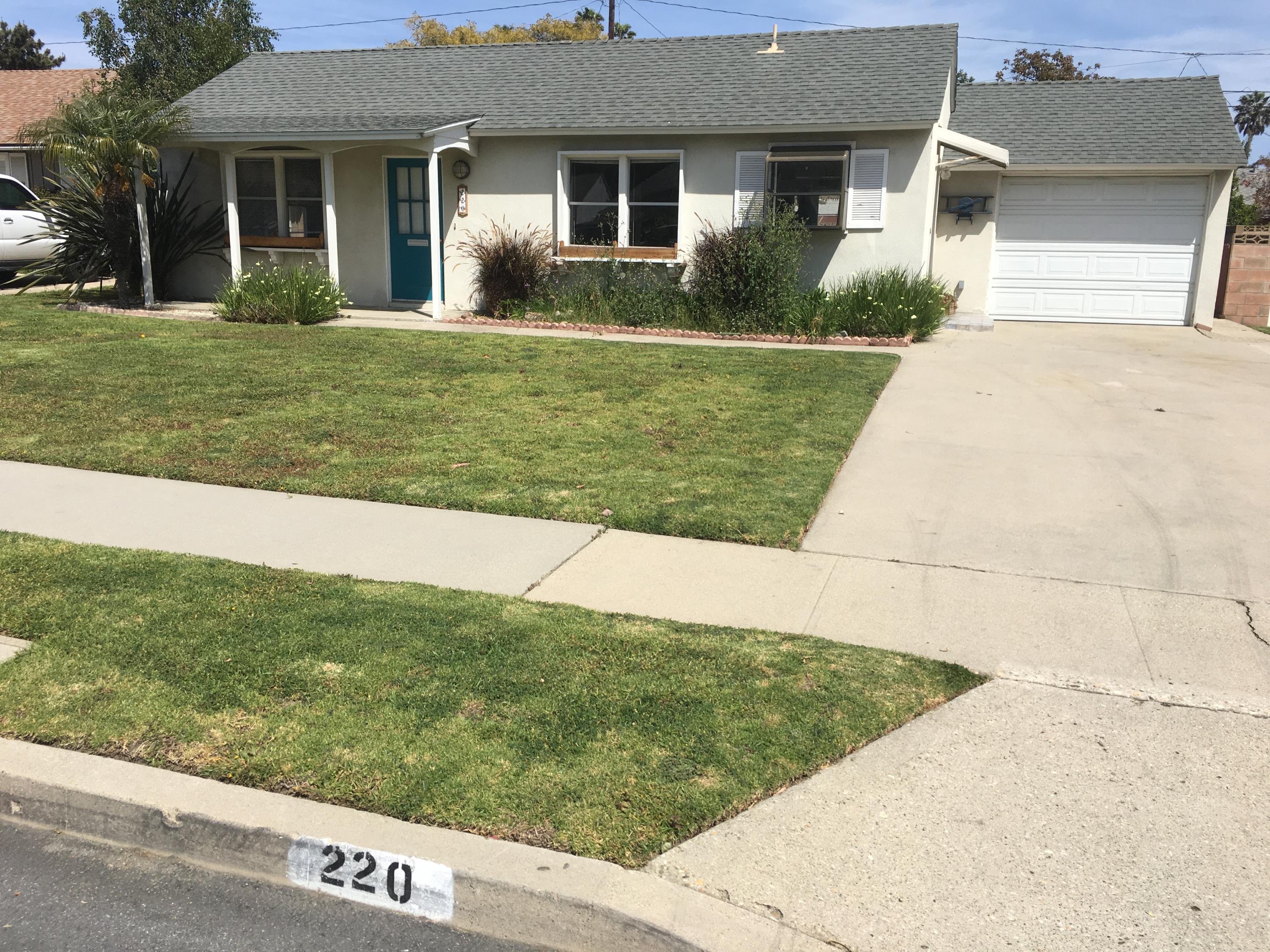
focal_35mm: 29
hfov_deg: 61.7
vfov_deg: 48.2
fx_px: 1064
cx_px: 635
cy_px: 476
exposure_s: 1/1876
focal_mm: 4.15
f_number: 2.2
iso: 25
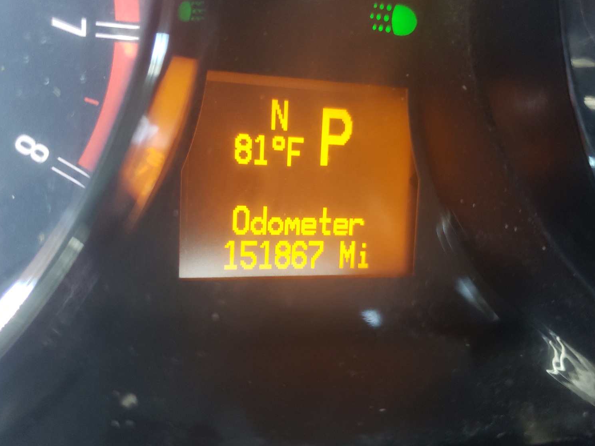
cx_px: 298
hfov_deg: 63.5
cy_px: 219
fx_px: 481
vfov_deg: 49.7
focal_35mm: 28
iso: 265
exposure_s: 1/40
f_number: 1.5
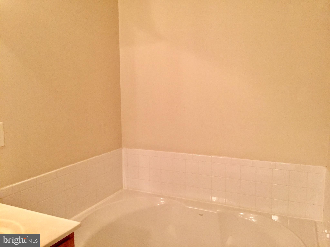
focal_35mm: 29
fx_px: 276
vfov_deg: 48.2
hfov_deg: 61.7
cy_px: 124
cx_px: 165
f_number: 2.2
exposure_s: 1/30
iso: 200
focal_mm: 4.15
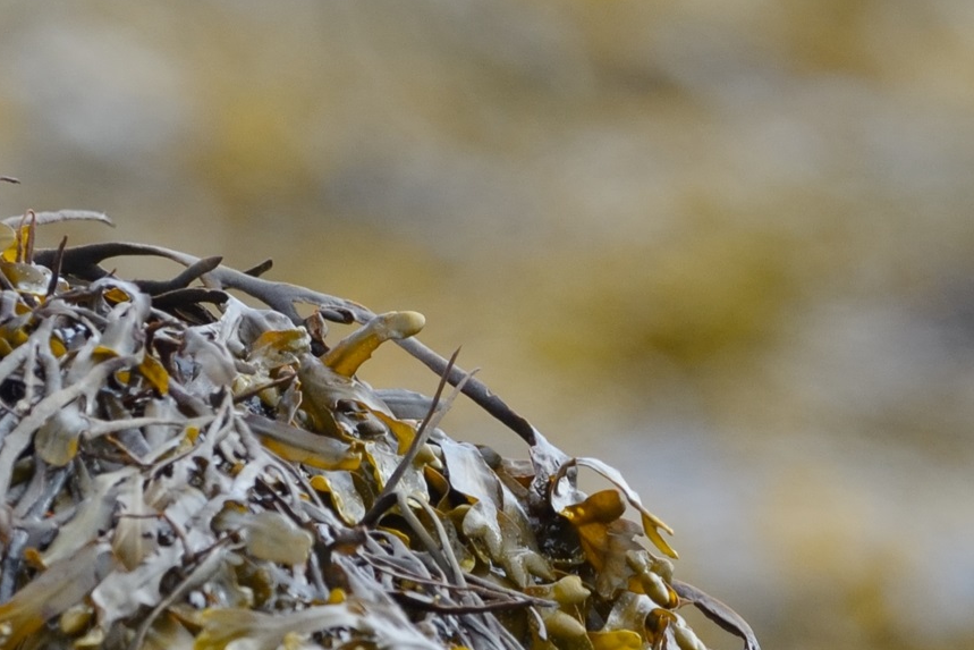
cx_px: 130
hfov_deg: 0.9
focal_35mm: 2375
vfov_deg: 0.6
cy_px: -76
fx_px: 64263
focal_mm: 850
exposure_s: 1/1250
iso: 1600
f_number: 7.1
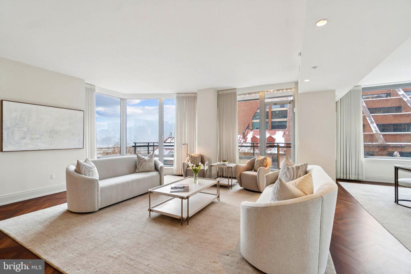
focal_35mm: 15
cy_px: 137
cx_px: 206
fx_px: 171
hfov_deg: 100.4
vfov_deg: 77.3
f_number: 7.1
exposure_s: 1/15
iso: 200
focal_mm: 10
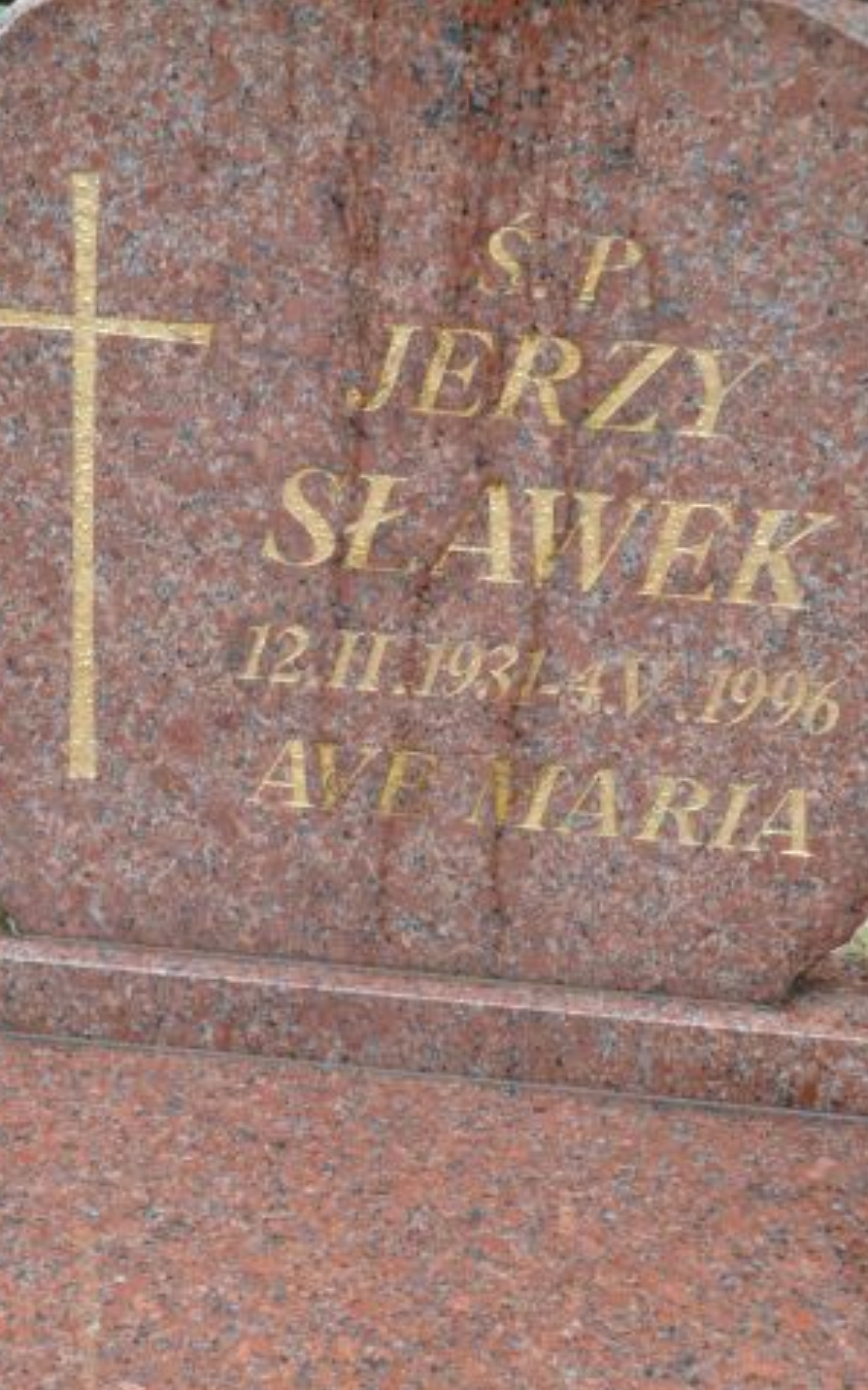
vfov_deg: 21.6
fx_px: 3635
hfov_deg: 13.6
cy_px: 696
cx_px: 437
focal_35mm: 96
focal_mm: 14.7
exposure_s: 1/50
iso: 80
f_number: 4.3
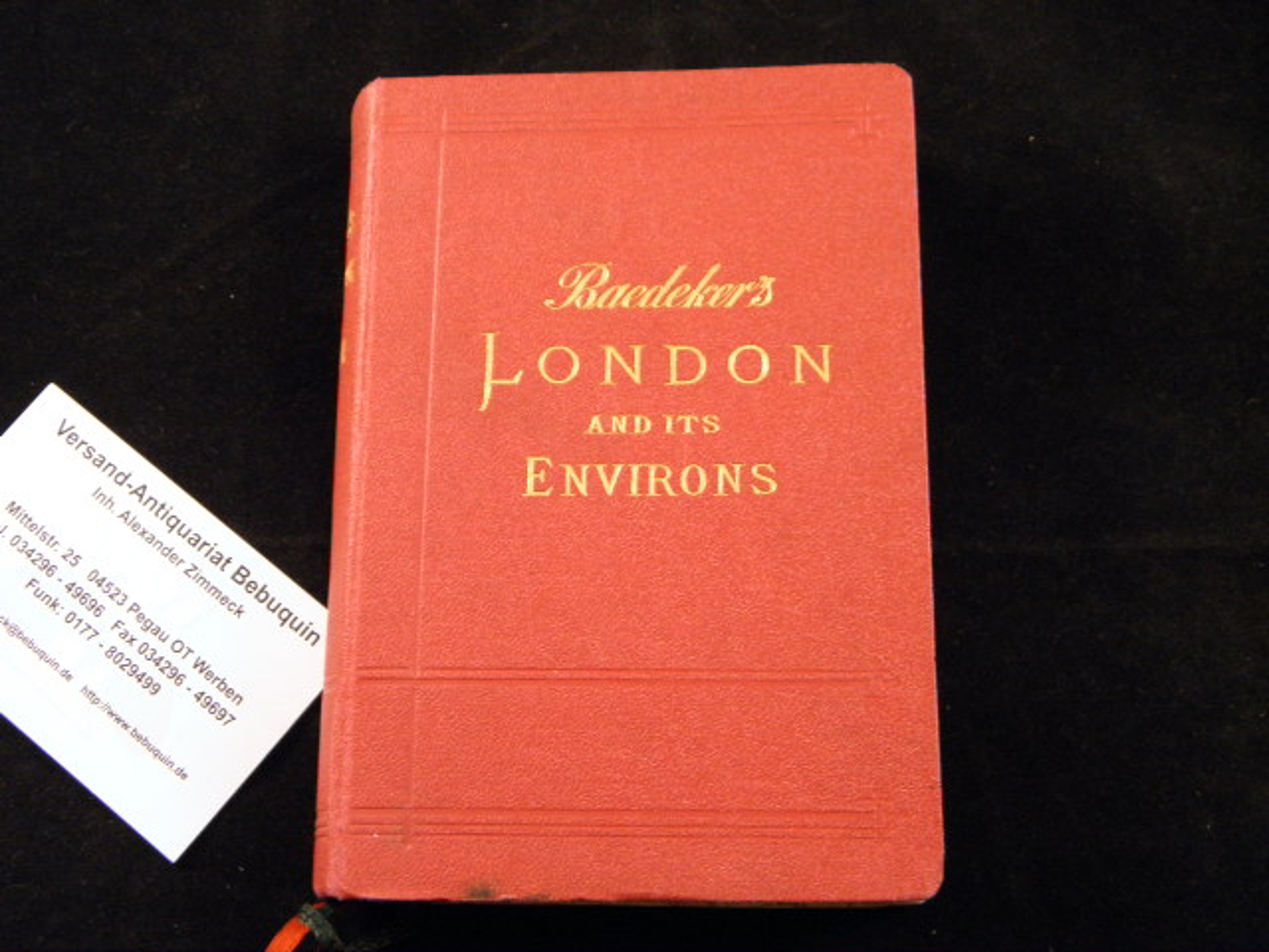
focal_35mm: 47
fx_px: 1723
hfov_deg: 40.4
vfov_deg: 30.9
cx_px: 634
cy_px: 476
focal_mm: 8.6
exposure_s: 1/40
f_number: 3.9
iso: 320
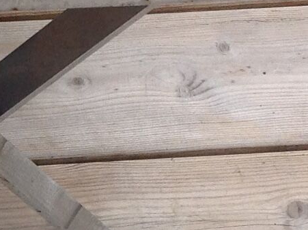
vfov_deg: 7.3
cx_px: -145
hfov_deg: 9.6
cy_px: 220
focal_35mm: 201
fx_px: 1786
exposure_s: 1/1043
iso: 50
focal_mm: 4.28
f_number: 2.4
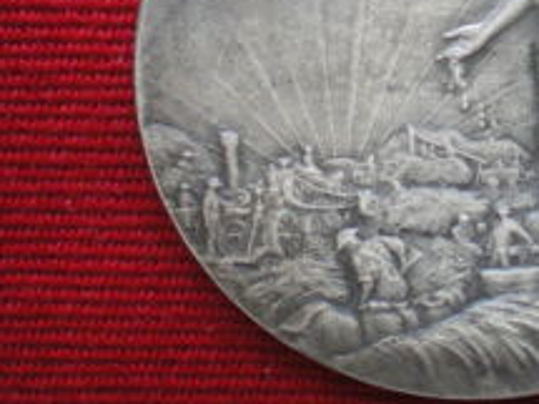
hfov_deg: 22.5
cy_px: 73
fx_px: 1323
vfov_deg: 17.2
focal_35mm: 85
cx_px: 479
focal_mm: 6.3
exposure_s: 1/40
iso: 400
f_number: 3.1
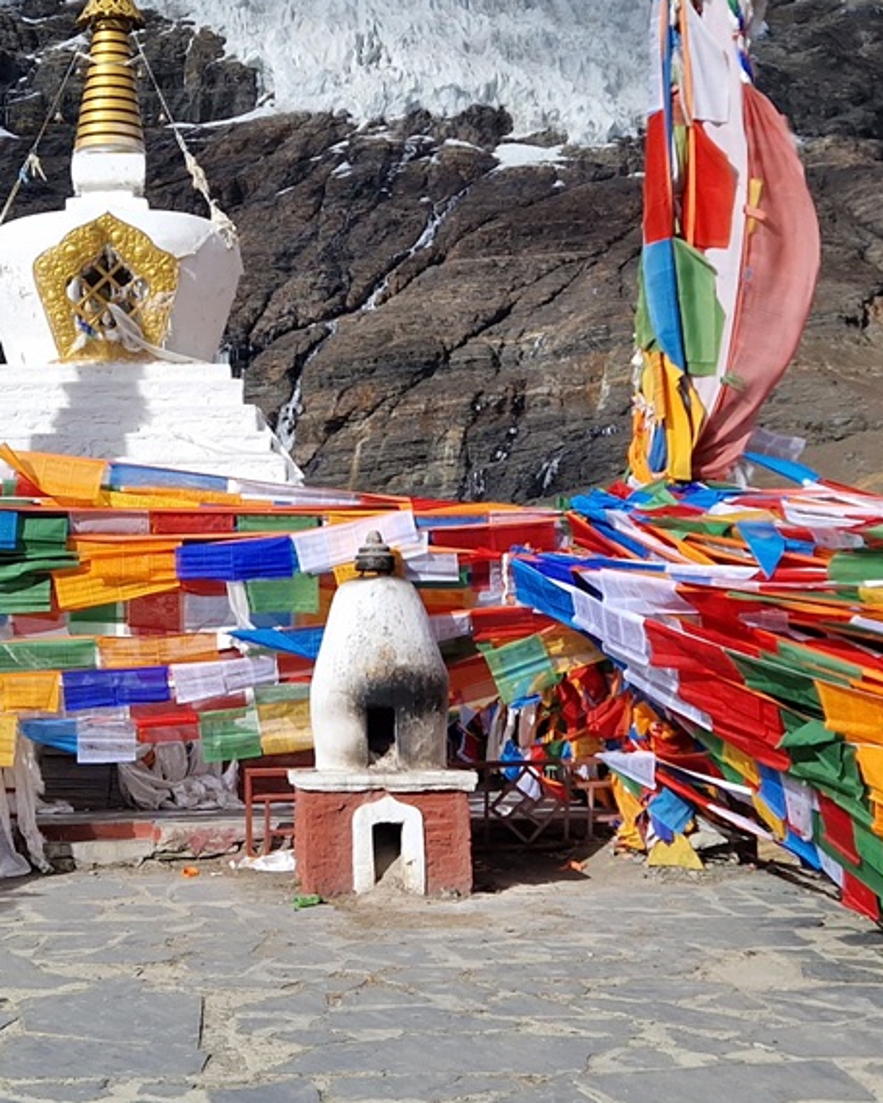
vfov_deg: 29.7
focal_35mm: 63
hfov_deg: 24.1
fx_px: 2058
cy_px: 333
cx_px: 273
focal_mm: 5.4
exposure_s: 1/2528
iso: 50
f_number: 1.8
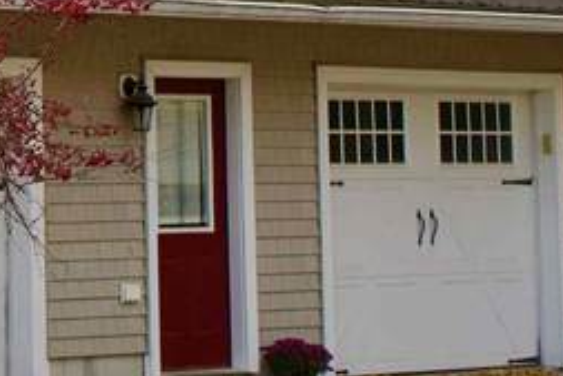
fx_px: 3004
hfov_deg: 10.2
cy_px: -273
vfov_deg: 7.0
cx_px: -367
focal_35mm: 192
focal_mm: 38
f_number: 5.6
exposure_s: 1/1000
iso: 500
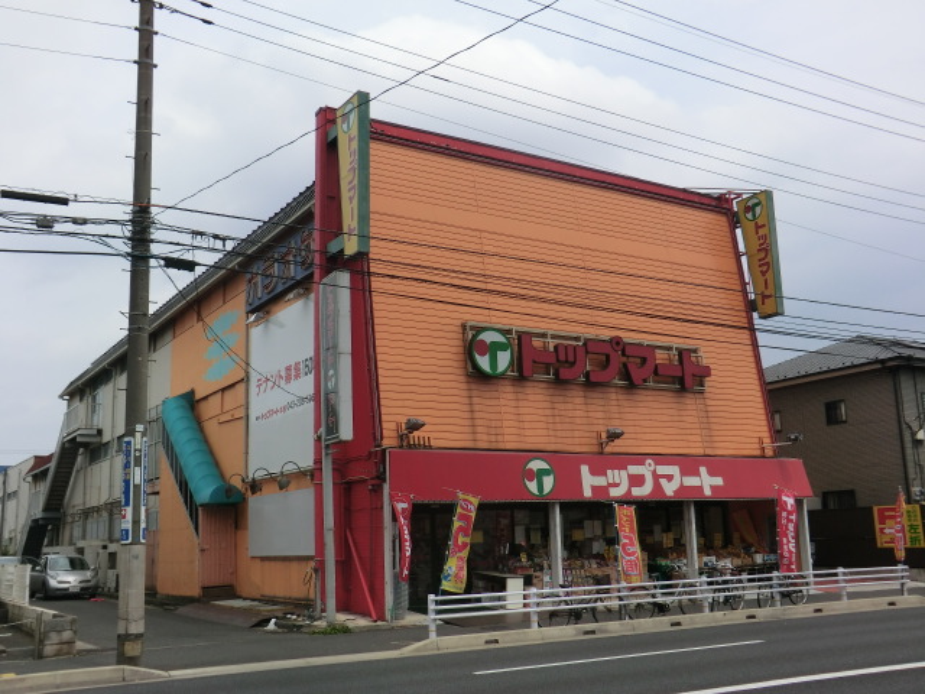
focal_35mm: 34
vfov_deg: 41.8
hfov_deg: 54.0
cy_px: 347
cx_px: 462
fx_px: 909
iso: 80
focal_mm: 6.1
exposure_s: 1/200
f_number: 8.4
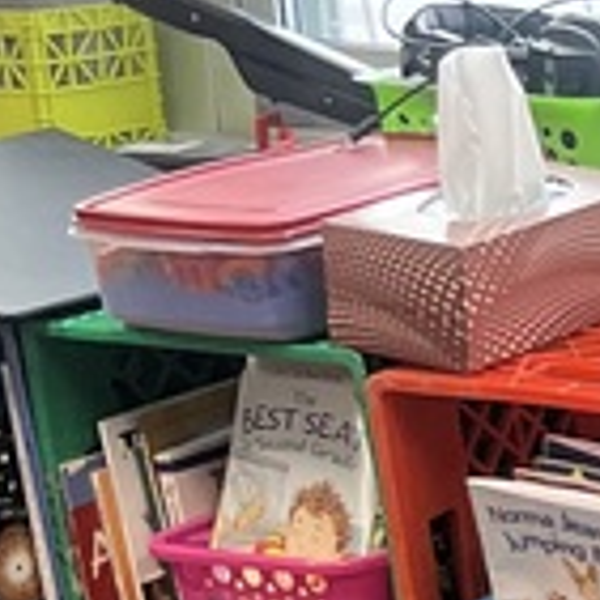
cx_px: 1468
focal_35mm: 167
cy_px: 711
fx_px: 3275
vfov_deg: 10.3
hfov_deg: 9.3
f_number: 1.6
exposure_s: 1/120
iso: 100
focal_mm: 5.1
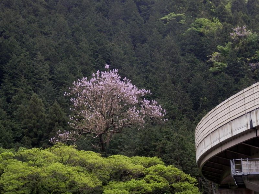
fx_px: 868
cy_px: 97
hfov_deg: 17.0
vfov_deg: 12.8
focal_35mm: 116
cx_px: 130
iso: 200
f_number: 5.2
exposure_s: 1/50
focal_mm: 20.9
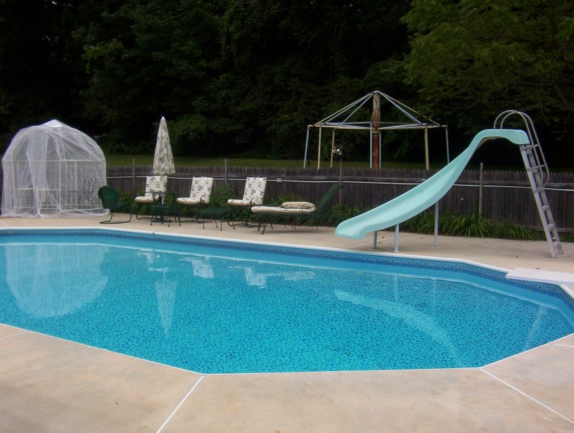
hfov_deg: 51.2
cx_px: 287
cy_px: 216
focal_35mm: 36
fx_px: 598
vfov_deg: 39.8
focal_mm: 5.54
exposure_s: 1/334
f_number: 5.24
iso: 100
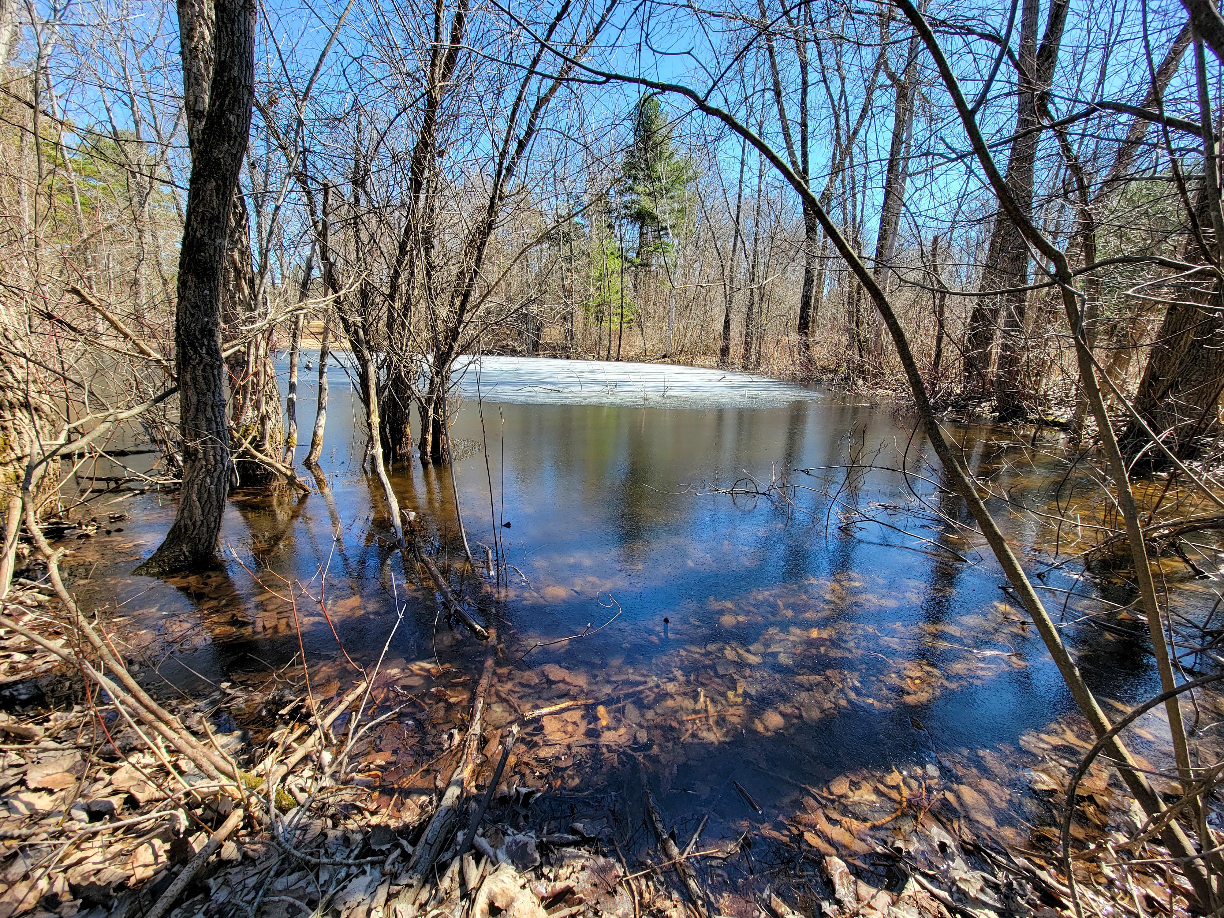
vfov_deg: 89.9
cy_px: 459
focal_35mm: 13
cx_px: 612
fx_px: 460
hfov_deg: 106.2
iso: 50
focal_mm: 2.2
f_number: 2.2
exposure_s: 1/380
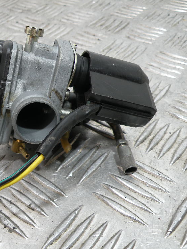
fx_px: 267
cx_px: 36
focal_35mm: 37
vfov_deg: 50.1
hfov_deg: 37.2
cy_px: 123
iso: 77
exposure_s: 1/59.8
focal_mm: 4.7
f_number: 2.8
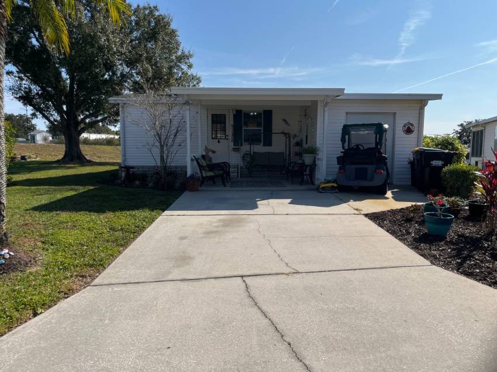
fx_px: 373
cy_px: 186
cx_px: 248
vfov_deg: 53.0
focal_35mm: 26
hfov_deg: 67.3
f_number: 1.6
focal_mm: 5.1
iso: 50
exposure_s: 1/5076
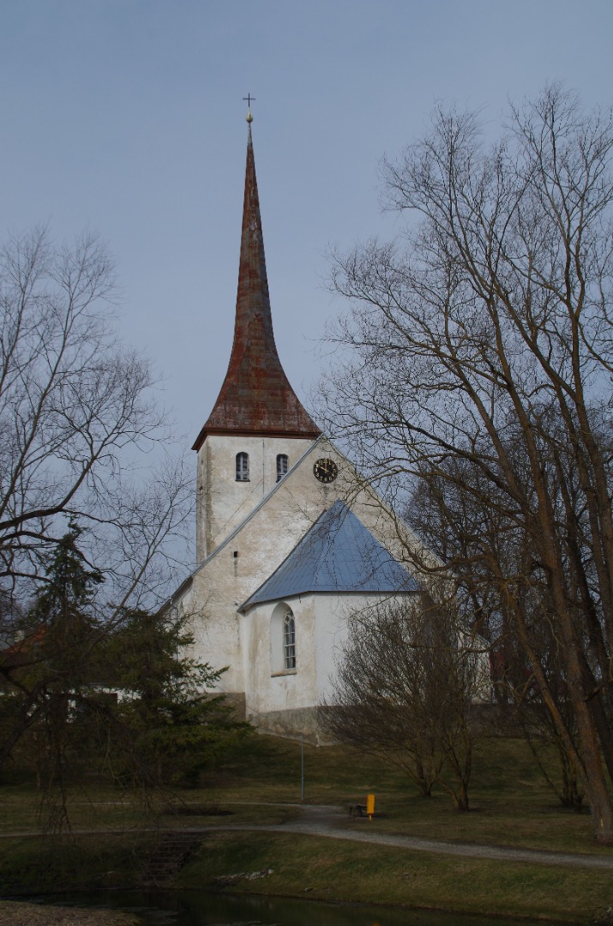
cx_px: 306
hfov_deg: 27.4
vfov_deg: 40.4
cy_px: 463
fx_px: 1258
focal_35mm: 49
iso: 100
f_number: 8
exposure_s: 1/400
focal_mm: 33
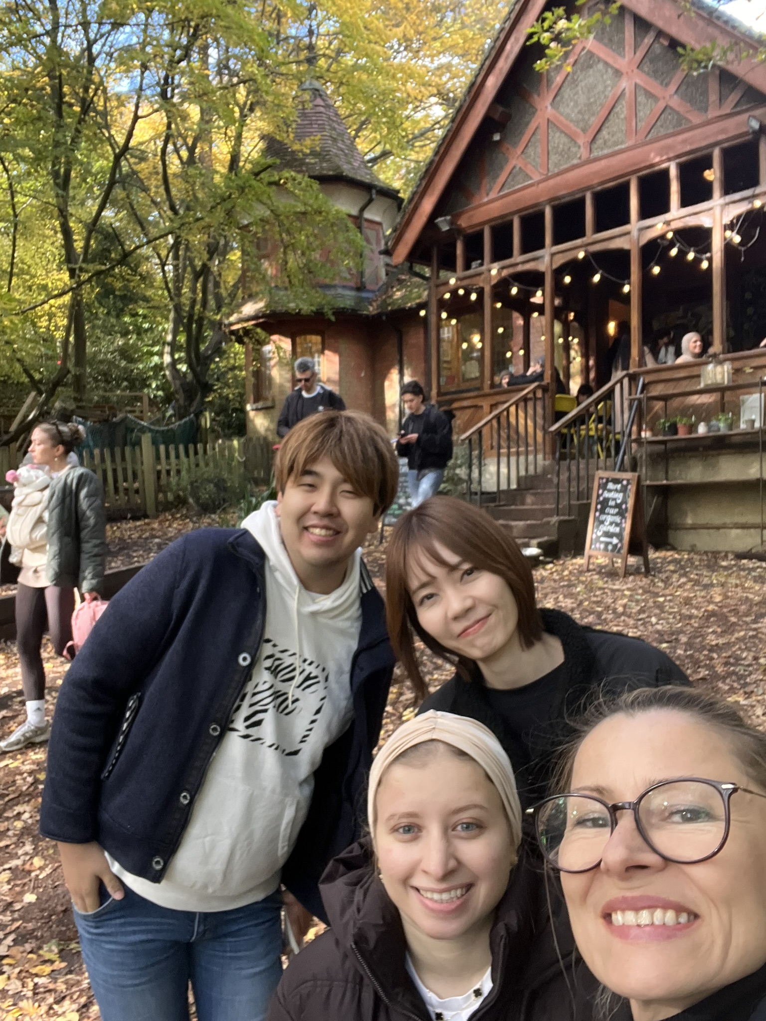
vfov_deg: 60.0
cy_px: 510
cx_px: 383
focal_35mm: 30
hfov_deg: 46.8
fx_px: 885
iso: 100
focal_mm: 2.71
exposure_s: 1/110
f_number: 2.2
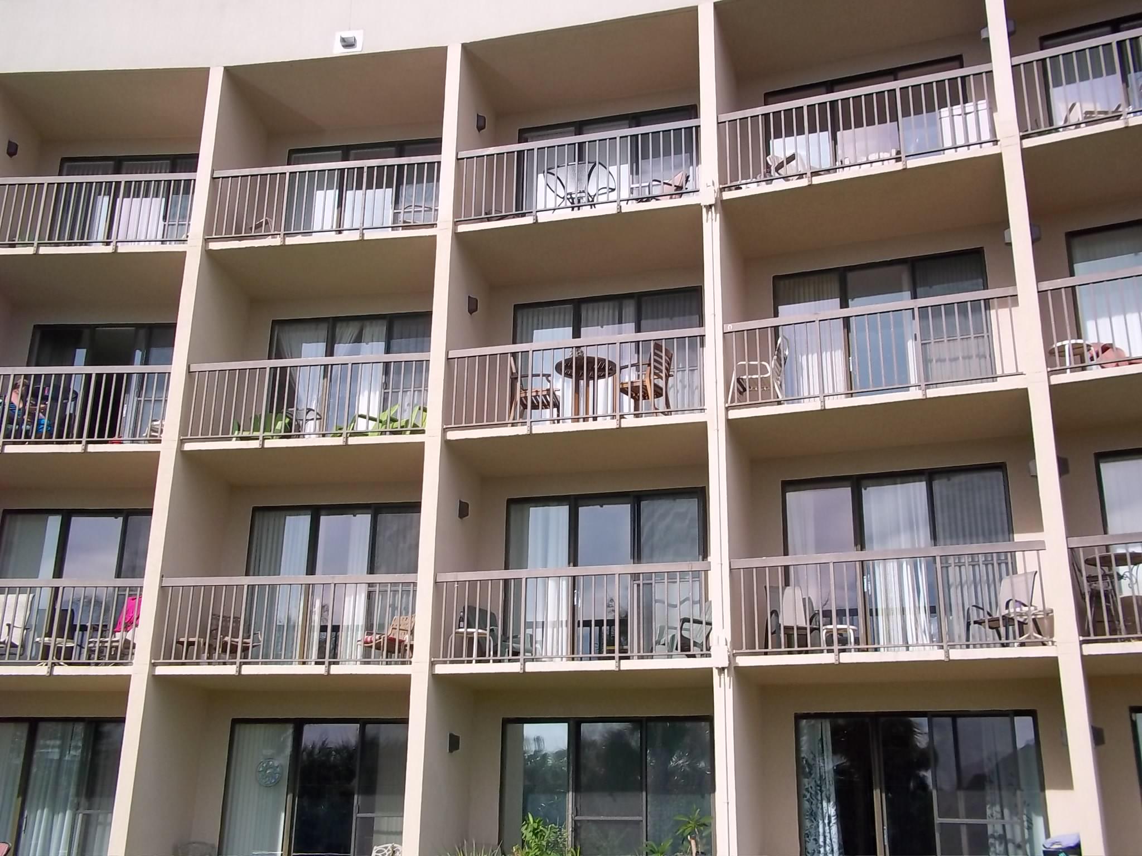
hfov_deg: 51.4
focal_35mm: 36
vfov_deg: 39.7
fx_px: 1188
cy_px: 428
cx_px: 571
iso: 80
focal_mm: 6.5
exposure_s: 1/125
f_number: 8
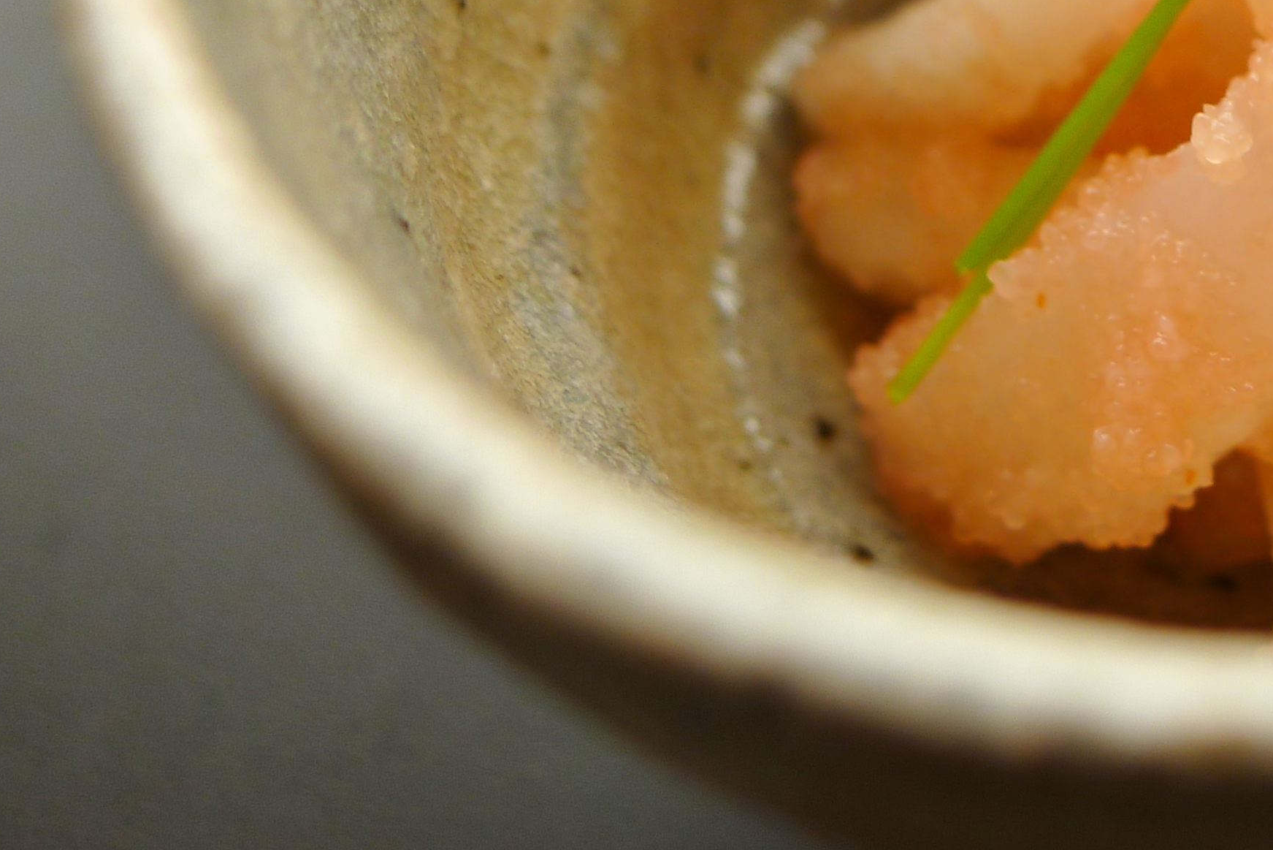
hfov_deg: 34.1
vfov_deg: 25.0
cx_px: 1334
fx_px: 1839
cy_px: 40
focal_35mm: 52
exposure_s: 1/60
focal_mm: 5.1
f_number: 2
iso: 80
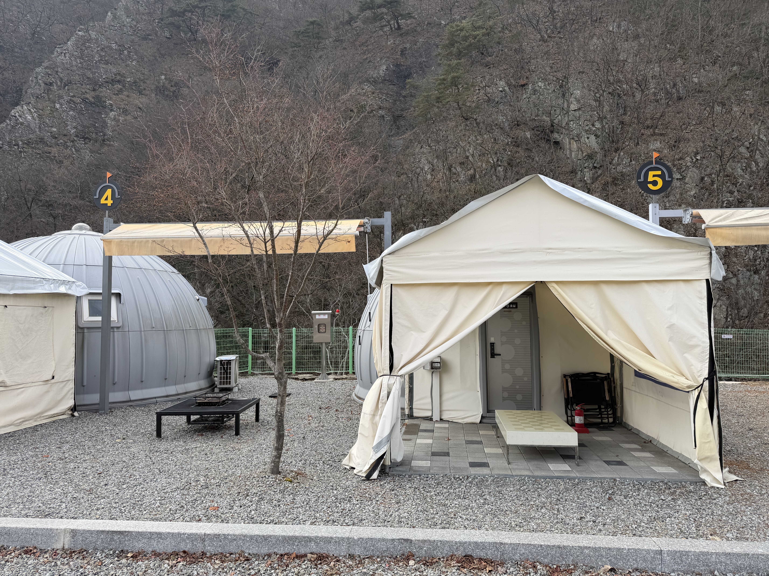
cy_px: 288
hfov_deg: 71.6
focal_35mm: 24
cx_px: 384
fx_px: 533
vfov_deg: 56.8
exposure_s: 1/1211
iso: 80
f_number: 1.78
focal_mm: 6.76
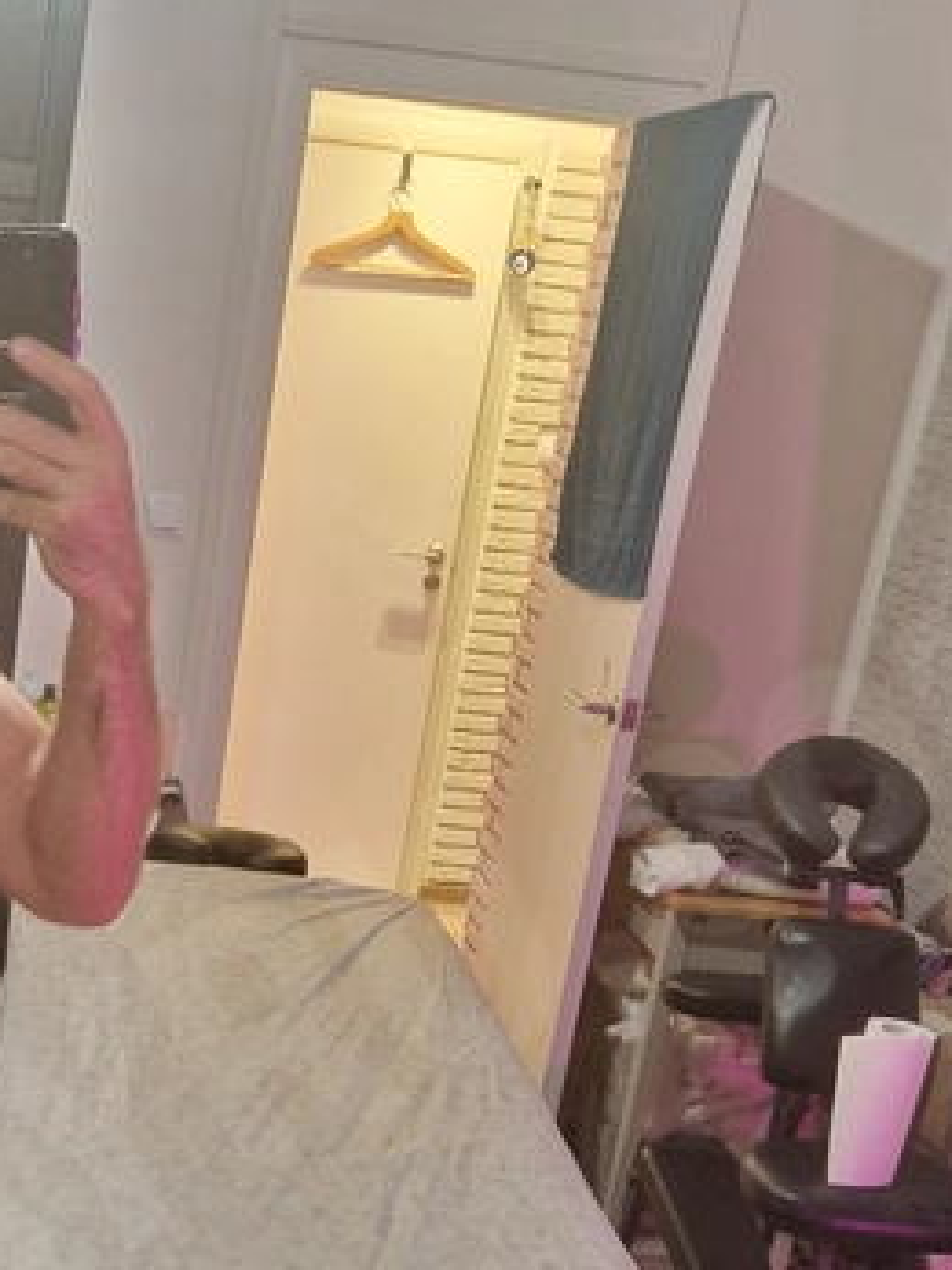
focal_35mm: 53
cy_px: 1006
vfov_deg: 35.1
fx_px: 1945
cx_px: 139
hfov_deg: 26.8
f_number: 1.8
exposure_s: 1/50
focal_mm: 5.4
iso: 640
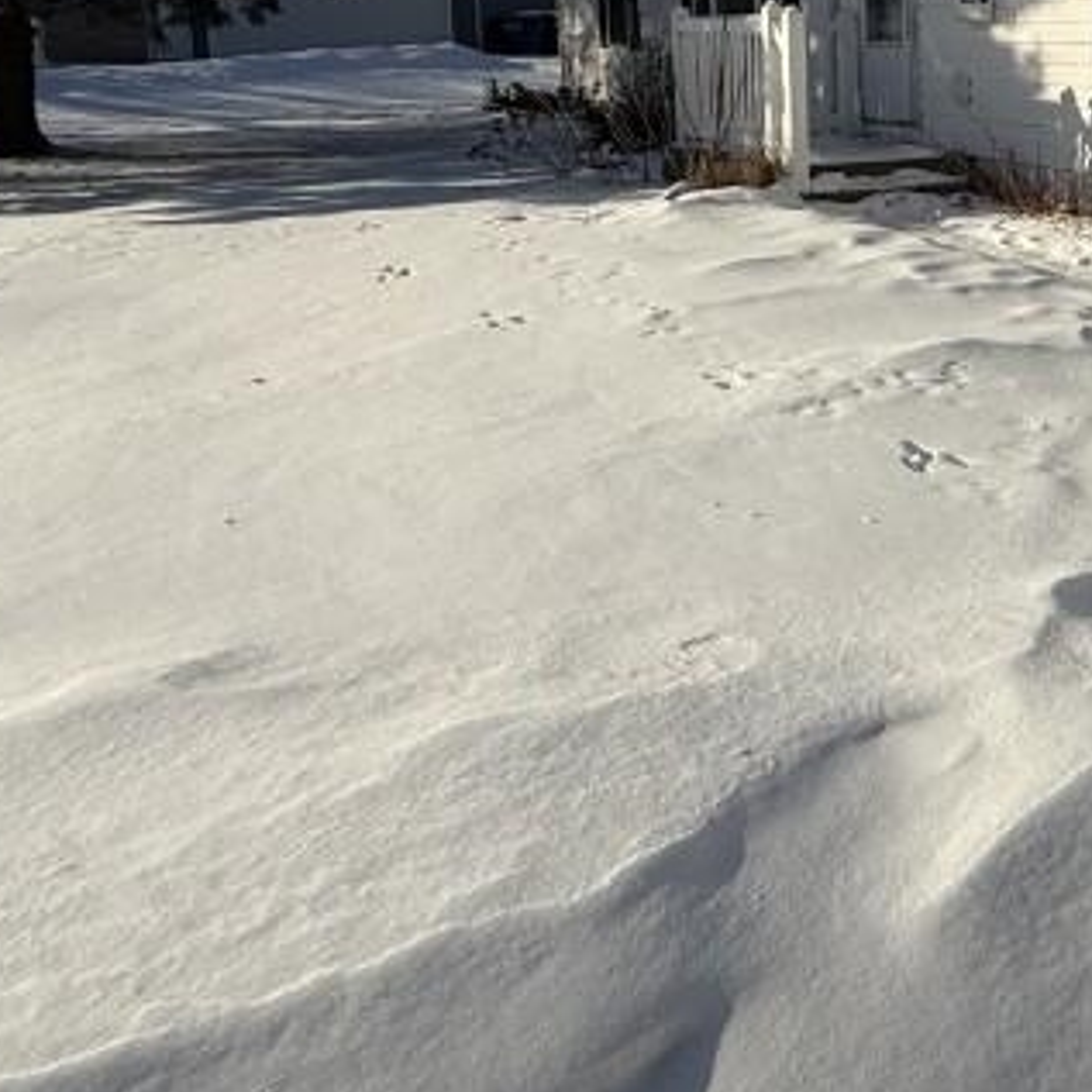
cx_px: 1271
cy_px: 224
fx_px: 1428
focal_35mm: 40
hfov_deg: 34.5
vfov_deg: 40.2
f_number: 2.2
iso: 64
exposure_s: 1/6173
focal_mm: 2.22
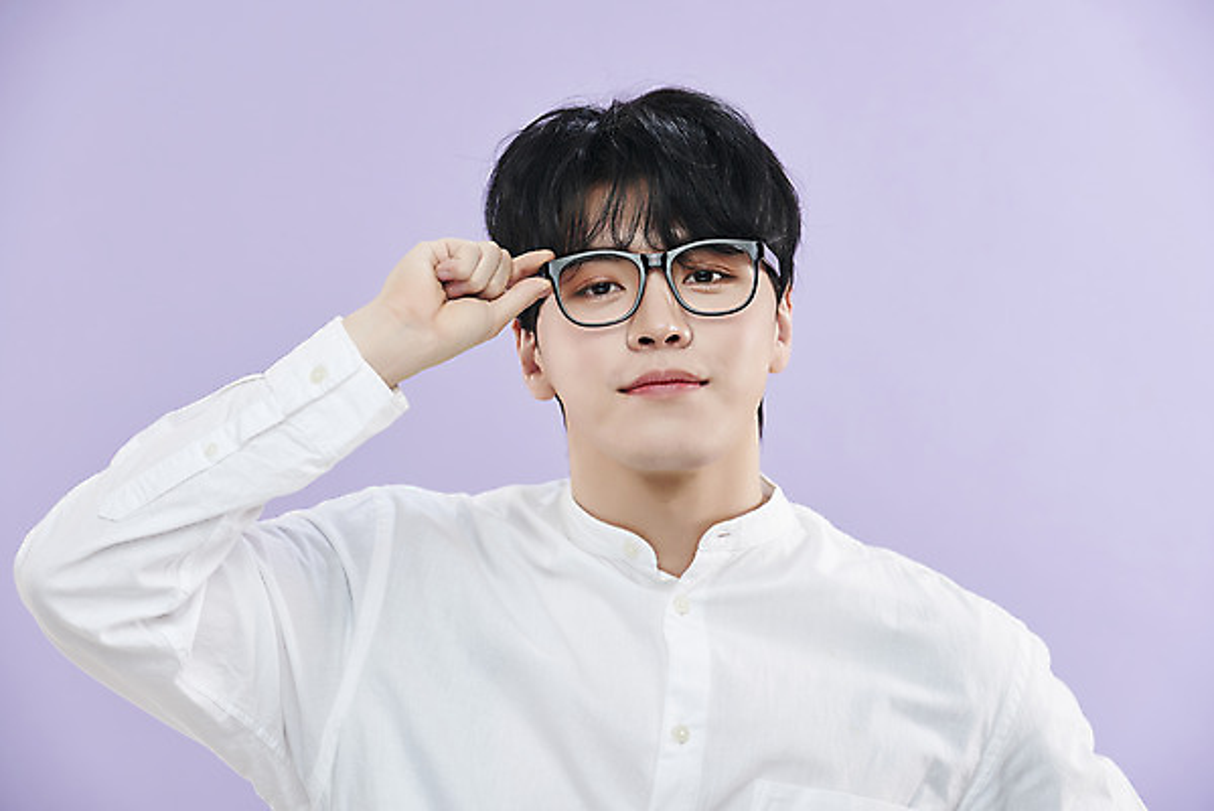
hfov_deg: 12.8
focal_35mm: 160
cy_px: 406
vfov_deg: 8.6
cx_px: 607
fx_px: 5398
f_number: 8
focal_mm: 160
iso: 64
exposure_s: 1/125
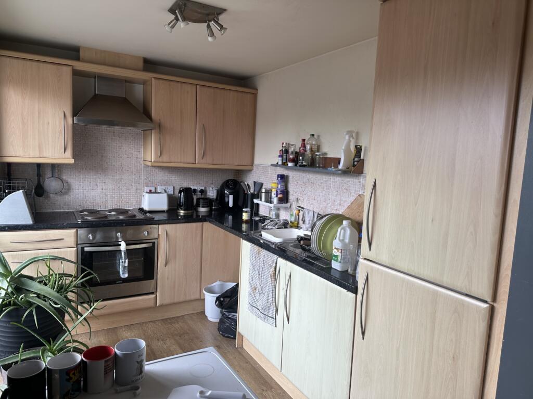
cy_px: 200
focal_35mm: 24
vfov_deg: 56.8
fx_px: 370
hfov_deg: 71.6
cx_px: 266
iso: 64
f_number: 1.78
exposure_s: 1/121
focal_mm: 6.86
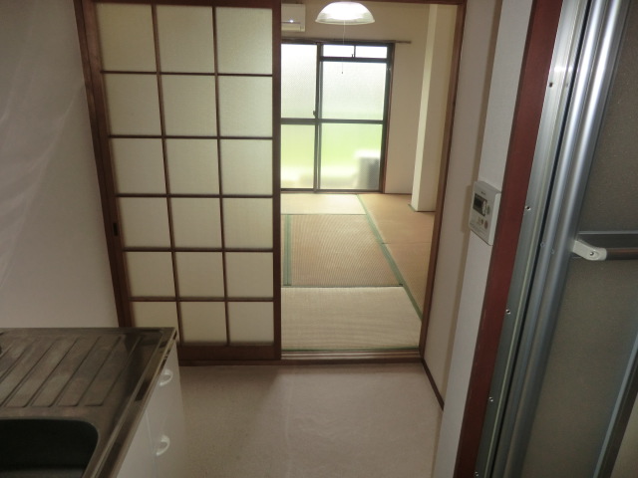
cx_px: 319
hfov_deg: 71.6
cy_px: 239
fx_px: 442
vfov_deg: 56.8
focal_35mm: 24
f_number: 3.2
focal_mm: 4.3
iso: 80
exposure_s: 1/100
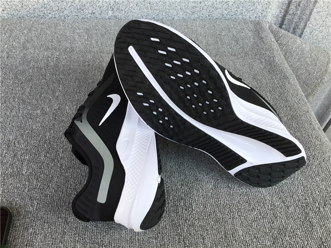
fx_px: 296
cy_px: 124
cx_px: 166
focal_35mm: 31
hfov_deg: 58.4
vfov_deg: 45.4
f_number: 2.4
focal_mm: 3.3
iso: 25
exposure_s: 1/218
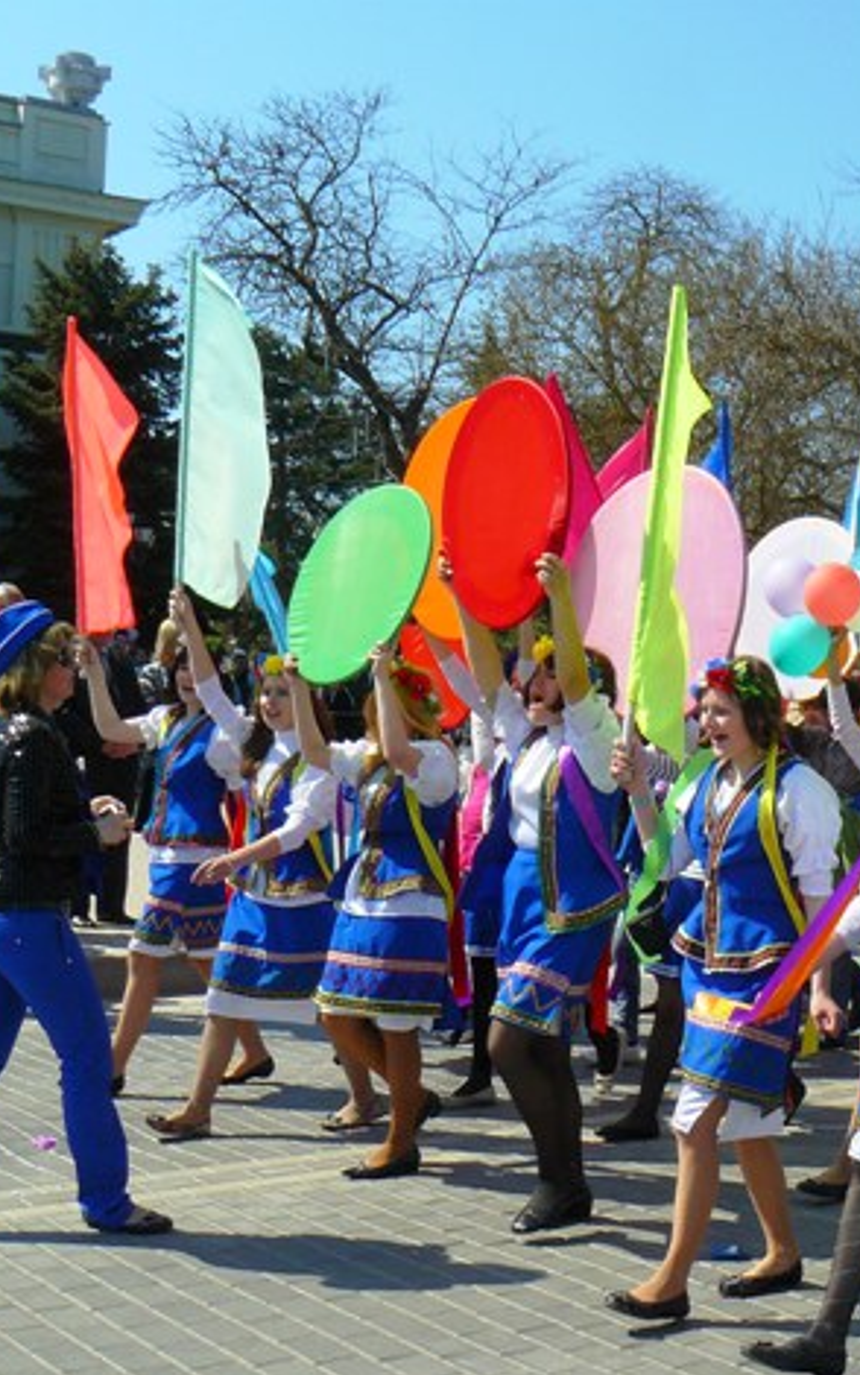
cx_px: 711
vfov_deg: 38.9
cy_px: 699
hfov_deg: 24.4
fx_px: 1949
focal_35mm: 52
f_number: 6.3
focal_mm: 6
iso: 100
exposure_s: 1/400
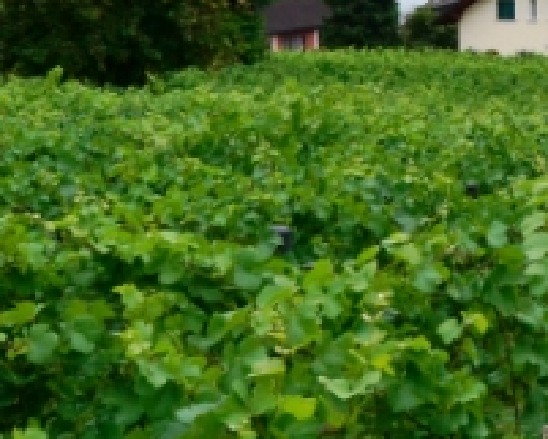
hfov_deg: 9.9
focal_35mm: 172
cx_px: 1300
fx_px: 2791
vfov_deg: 8.5
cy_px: -446
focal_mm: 24
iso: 400
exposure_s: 1/250
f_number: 10
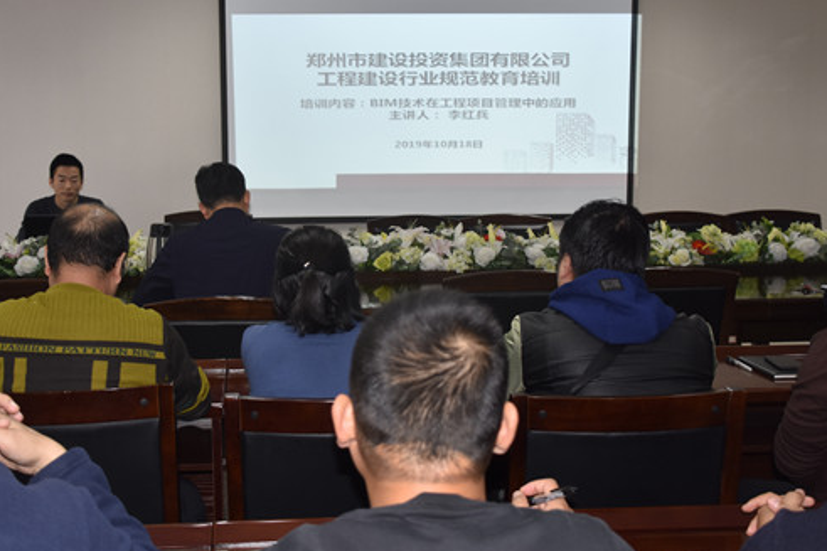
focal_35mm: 44
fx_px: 1010
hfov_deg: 44.3
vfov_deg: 30.5
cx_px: 339
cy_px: 239
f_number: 3.8
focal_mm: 24
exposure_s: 1/60
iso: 400
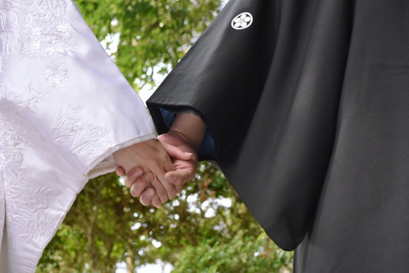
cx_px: 204
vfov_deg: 19.5
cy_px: 136
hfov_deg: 28.8
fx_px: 795
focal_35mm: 70
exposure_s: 1/100
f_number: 8
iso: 1000
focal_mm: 70
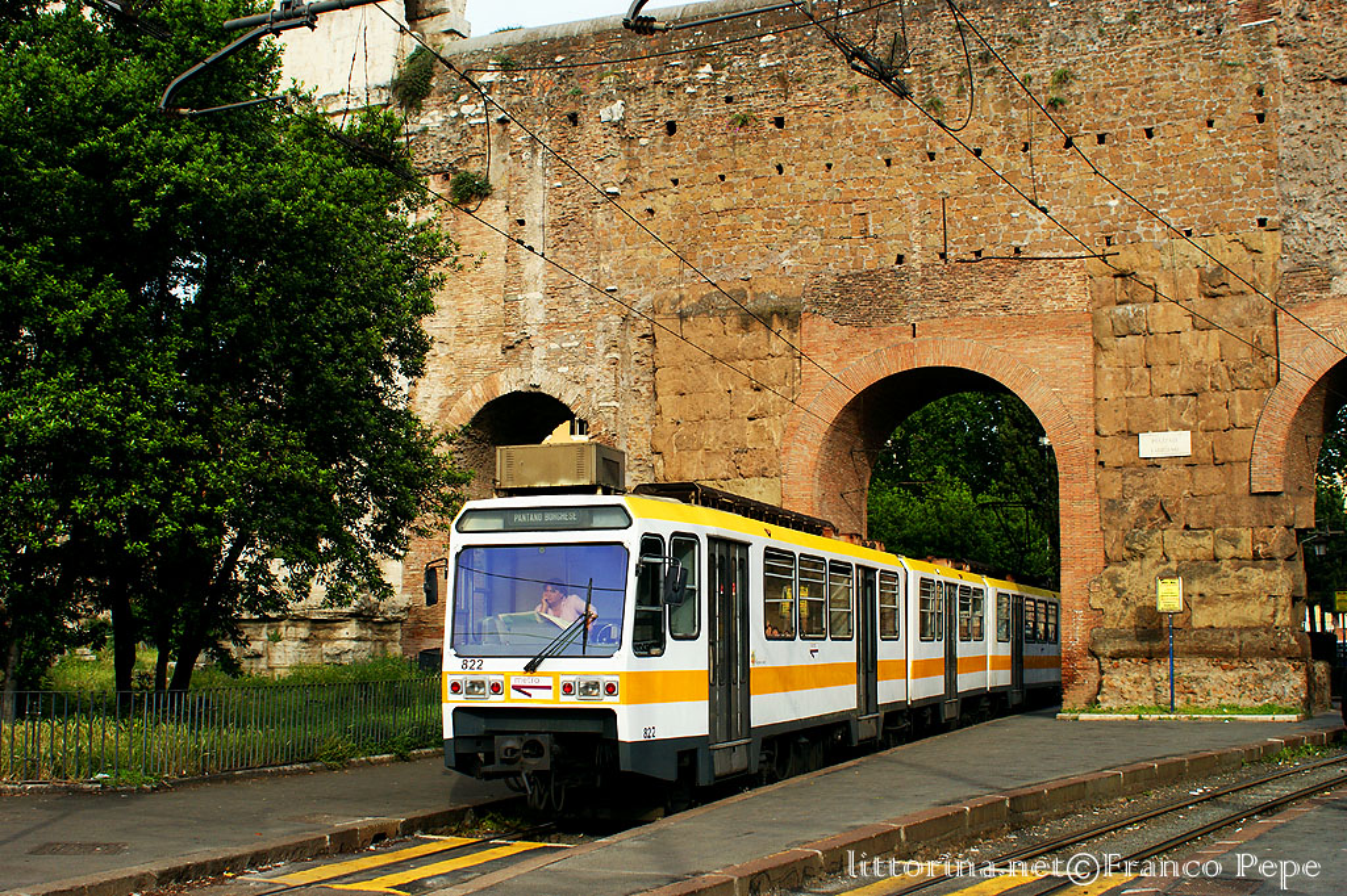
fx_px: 1571
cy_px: 448
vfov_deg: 31.9
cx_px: 674
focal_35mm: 42
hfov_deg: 46.4
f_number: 5.6
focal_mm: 28
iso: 200
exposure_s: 1/320
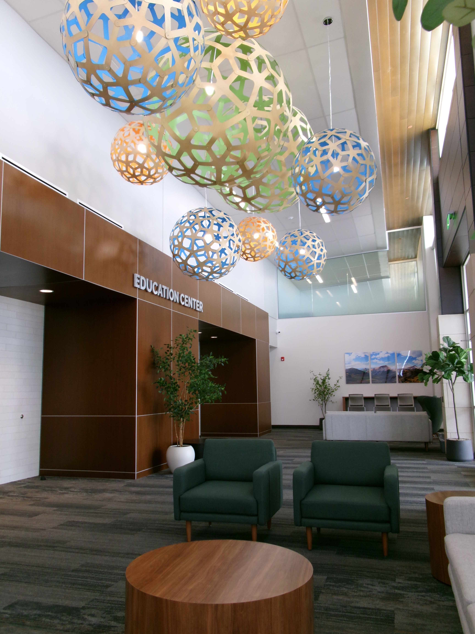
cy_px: 317
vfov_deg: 63.4
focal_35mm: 28
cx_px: 238
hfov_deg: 49.7
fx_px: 512
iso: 151
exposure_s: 1/34
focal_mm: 5.1
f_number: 3.9
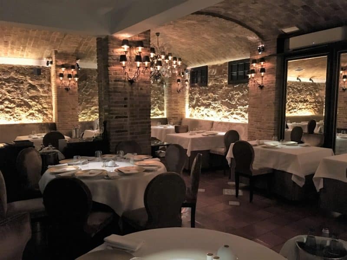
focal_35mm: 29
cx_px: 174
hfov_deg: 61.7
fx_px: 291
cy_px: 130
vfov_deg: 48.2
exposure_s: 1/17
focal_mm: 4.15
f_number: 2.2
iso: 400
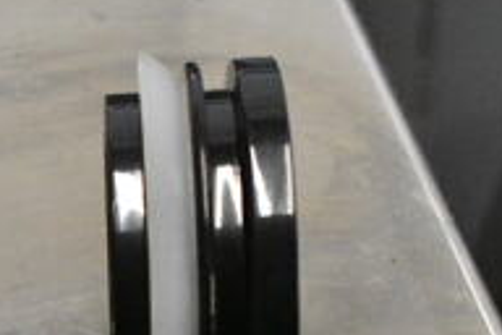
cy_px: 500
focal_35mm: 124
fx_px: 1729
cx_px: -65
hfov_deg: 16.0
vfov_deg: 10.7
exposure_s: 1/160
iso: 6400
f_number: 6.3
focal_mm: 26
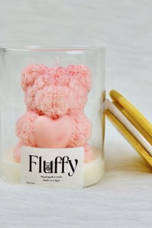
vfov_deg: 30.0
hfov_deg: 20.3
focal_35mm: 67
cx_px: 68
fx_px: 424
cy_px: 89
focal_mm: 6.86
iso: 125
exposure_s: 1/100
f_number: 1.78
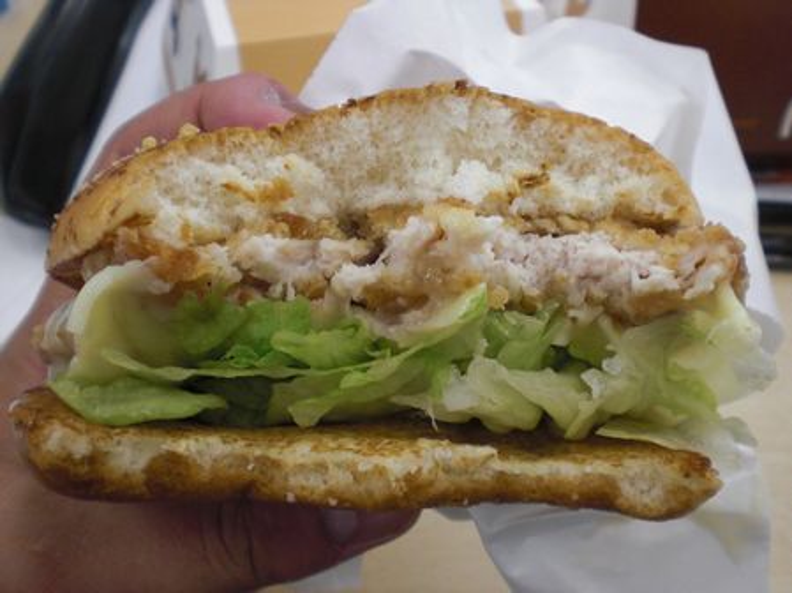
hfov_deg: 49.0
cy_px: 296
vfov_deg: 37.7
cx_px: 396
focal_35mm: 38
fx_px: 869
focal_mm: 6.3
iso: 200
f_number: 3.1
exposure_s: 1/80
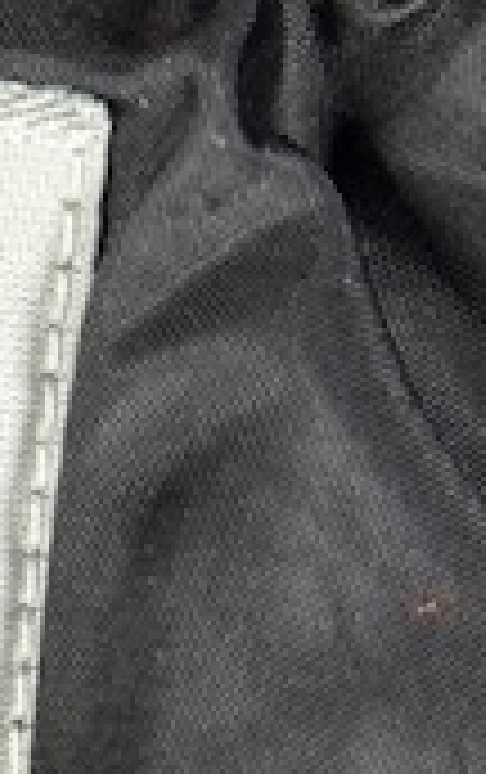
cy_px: 428
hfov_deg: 6.8
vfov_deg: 11.1
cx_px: -346
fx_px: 3992
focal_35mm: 189
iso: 200
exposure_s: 1/50
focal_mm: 6.76
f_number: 1.78
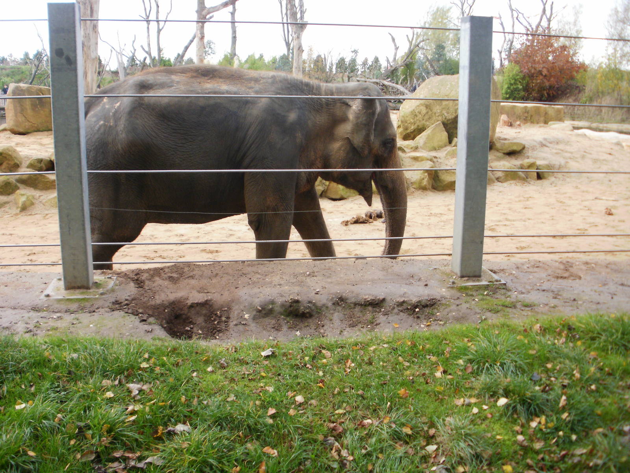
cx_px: 315
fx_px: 655
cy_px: 236
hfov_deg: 51.4
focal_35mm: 36
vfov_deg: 39.7
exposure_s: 1/50
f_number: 3.5
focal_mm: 6.3
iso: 100
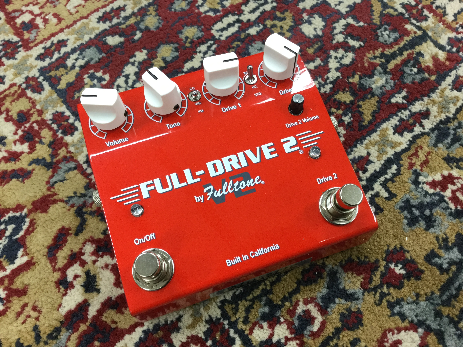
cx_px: 232
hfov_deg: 58.4
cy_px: 174
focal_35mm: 31
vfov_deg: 45.4
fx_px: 415
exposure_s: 1/30
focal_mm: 3.3
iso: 80
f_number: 2.4
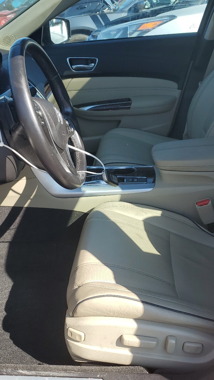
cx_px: 106
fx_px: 383
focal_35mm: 38
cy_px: 190
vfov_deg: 52.8
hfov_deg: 31.2
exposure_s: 1/1000
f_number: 1.5
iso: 50
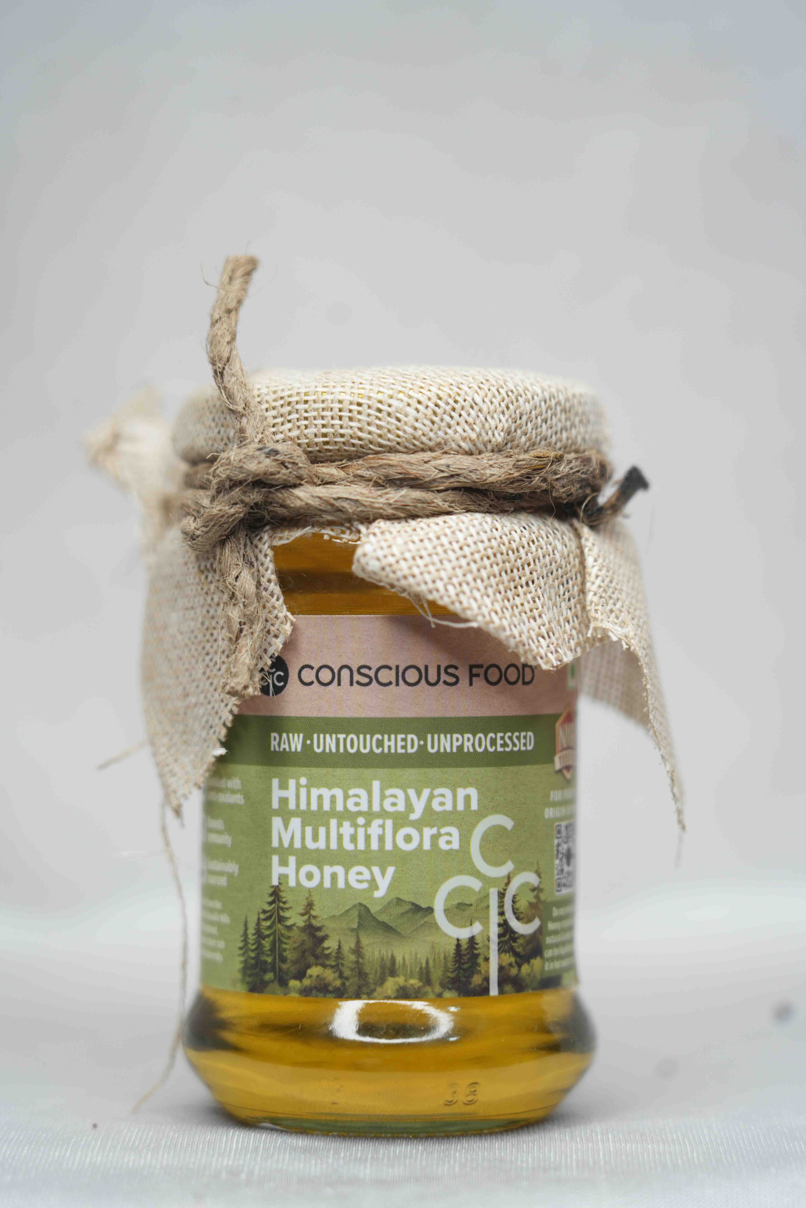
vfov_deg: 19.5
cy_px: 604
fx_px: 3526
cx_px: 403
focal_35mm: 105
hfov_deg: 13.0
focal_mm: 105
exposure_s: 1/80
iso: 250
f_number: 4
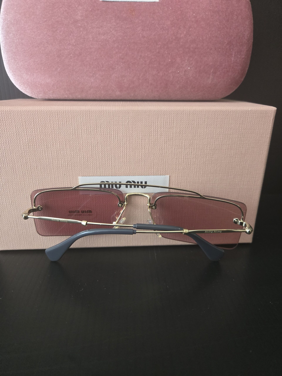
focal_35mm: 23
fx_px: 250
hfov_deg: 58.9
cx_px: 141
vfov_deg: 73.9
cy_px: 188
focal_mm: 5.4
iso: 640
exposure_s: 1/120
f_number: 1.8
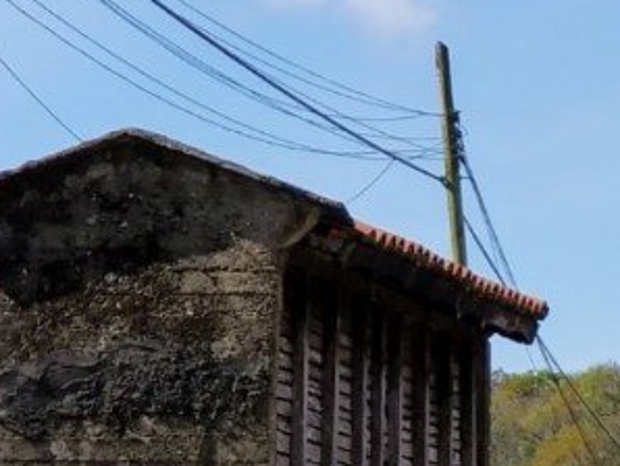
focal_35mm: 251
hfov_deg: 7.7
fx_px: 4499
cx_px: 1090
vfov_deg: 5.9
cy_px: 514
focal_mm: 6
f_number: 2.4
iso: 25
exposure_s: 1/838
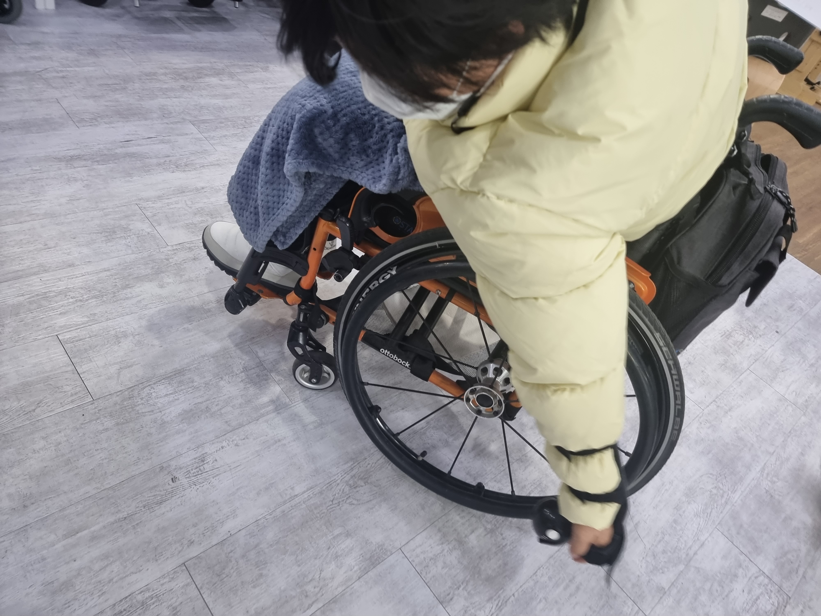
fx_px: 569
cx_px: 410
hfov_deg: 71.6
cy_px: 308
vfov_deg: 56.8
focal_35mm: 24
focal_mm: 6.7
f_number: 1.8
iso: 250
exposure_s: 1/60
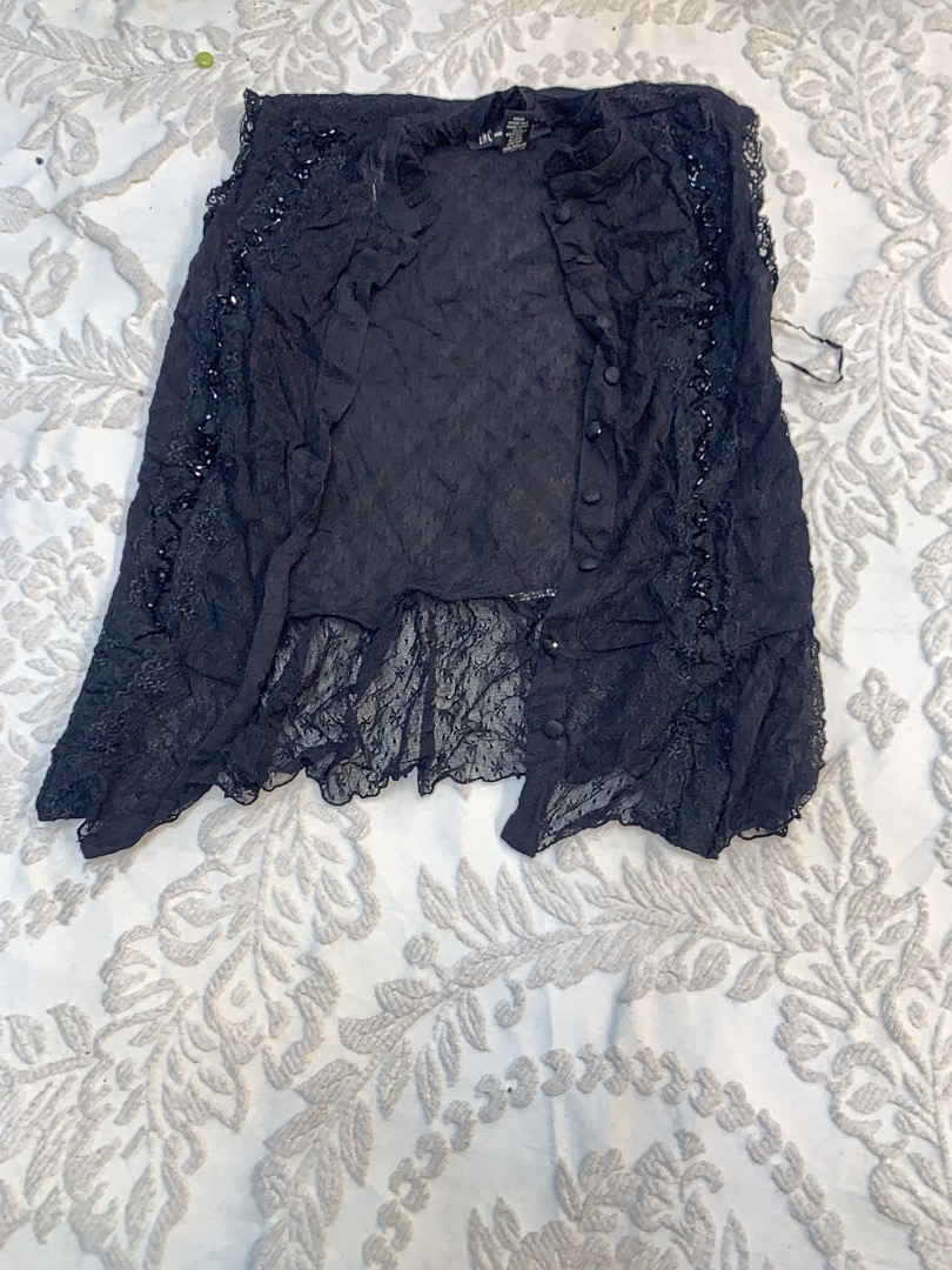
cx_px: 476
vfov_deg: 67.3
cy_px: 635
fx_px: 953
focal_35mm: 26
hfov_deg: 53.1
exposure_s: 1/100
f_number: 1.8
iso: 50
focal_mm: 4.25
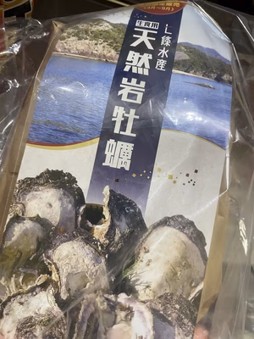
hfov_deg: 53.1
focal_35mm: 26
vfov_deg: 67.3
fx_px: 254
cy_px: 170
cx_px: 127
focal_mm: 4.2
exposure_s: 1/60
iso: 250
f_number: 1.6
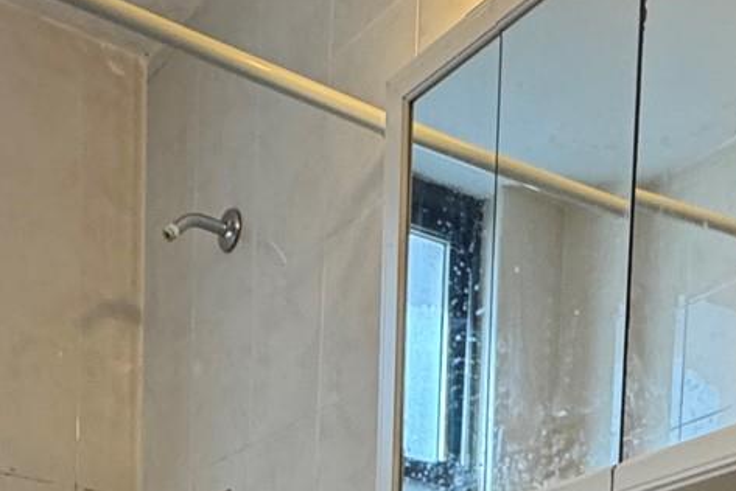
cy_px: 1038
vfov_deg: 15.9
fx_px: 1289
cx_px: 212
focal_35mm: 63
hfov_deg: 31.5
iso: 250
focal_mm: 2.22
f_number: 2.2
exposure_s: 1/120
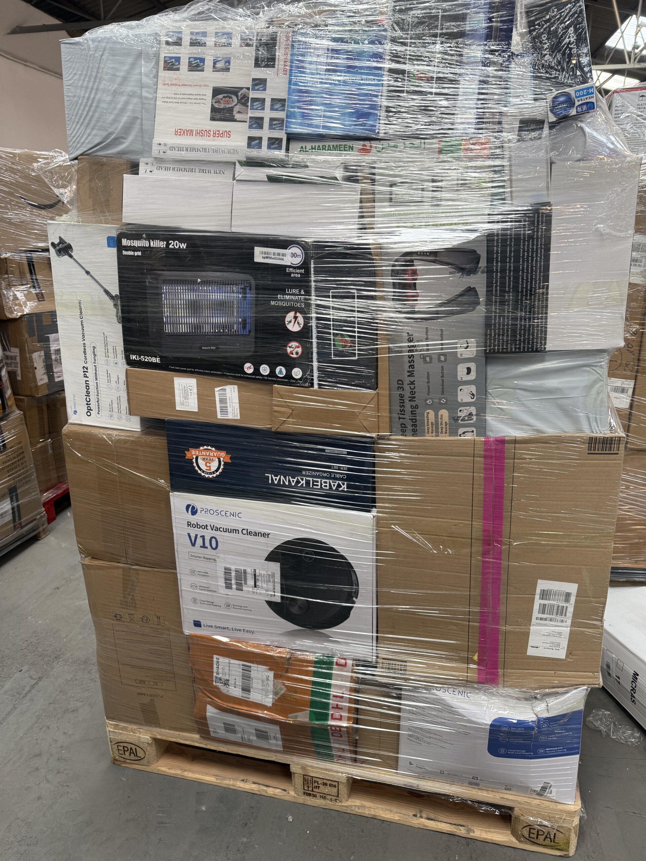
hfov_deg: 56.8
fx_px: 597
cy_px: 430
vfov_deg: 71.6
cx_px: 323
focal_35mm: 24
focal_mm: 6.76
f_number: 1.78
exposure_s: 1/100
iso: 125
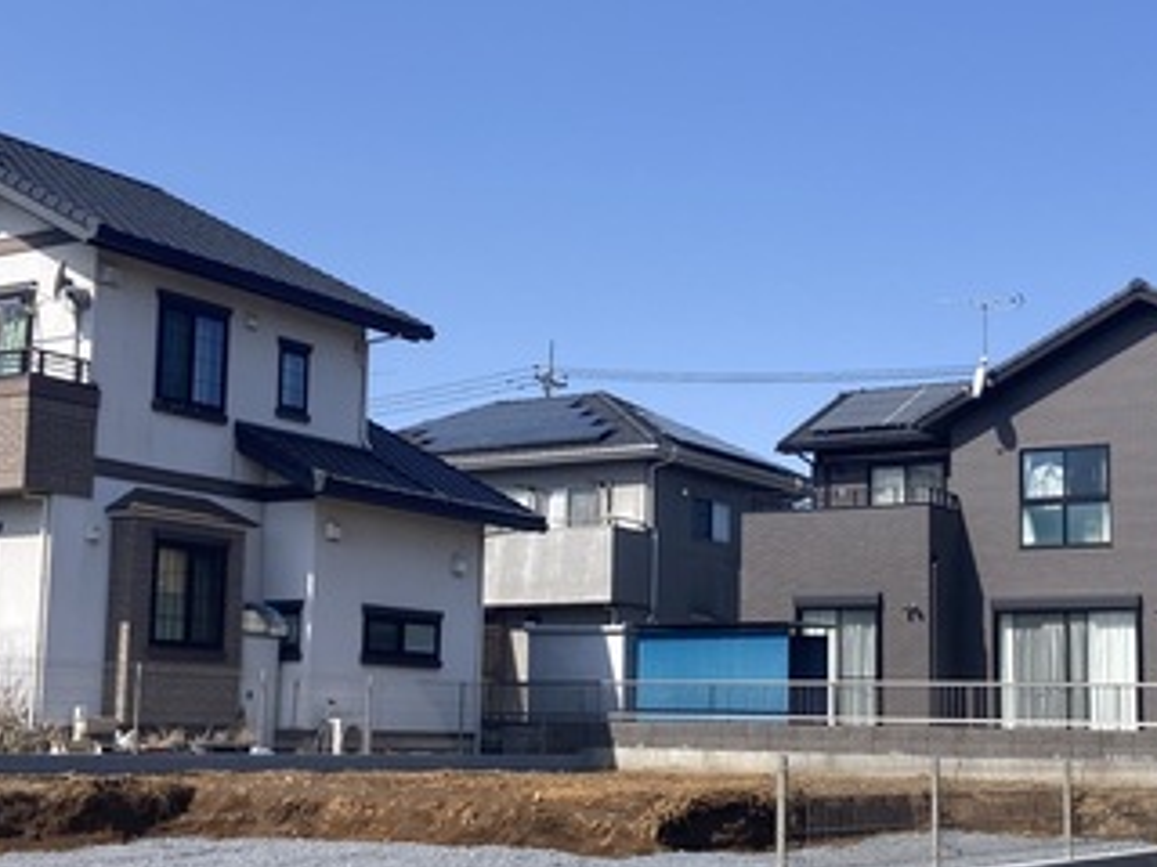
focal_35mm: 56
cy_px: 513
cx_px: 629
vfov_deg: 26.1
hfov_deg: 34.3
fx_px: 1872
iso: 20
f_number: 1.8
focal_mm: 3.99
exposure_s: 1/1869
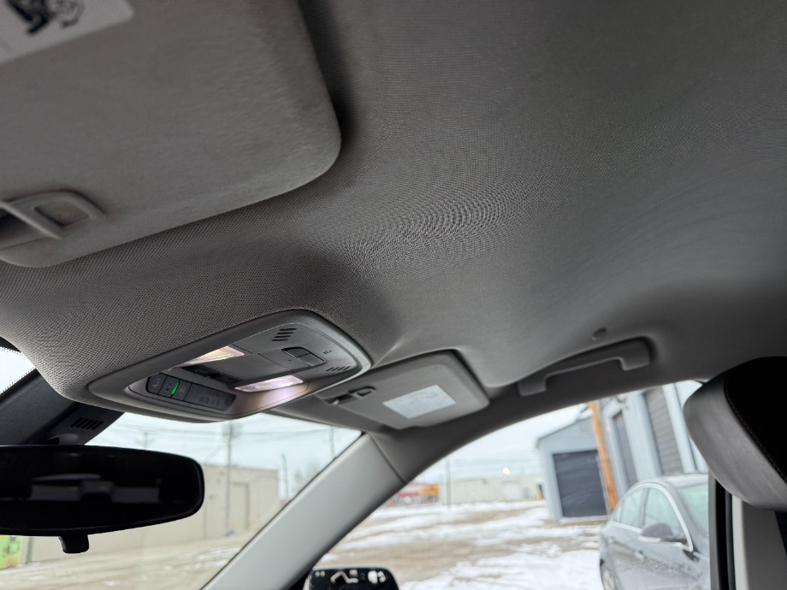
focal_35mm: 24
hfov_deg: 71.6
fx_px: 546
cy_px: 295
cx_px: 394
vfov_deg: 56.8
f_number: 1.78
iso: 160
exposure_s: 1/237
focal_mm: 6.76
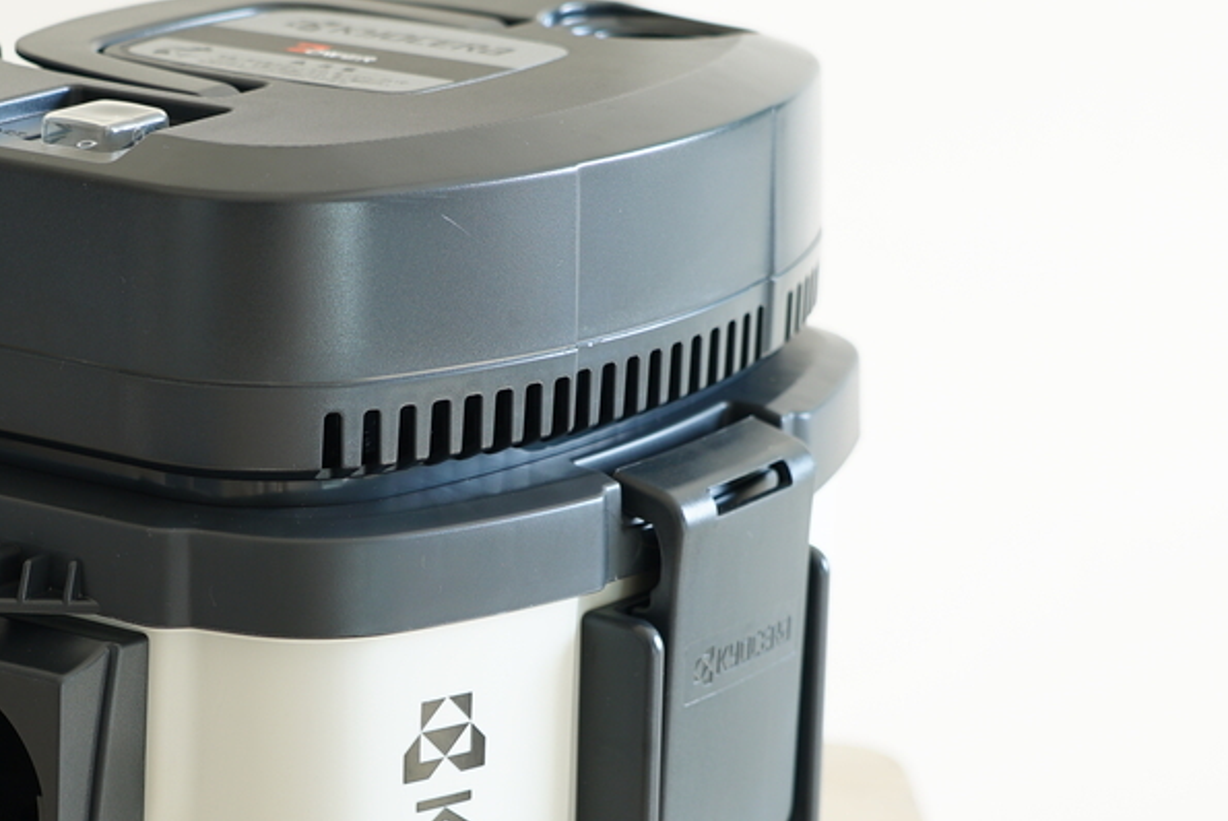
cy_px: 573
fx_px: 4405
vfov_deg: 10.6
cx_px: 347
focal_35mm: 129
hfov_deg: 15.8
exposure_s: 1/40
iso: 100
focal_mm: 64
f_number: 4
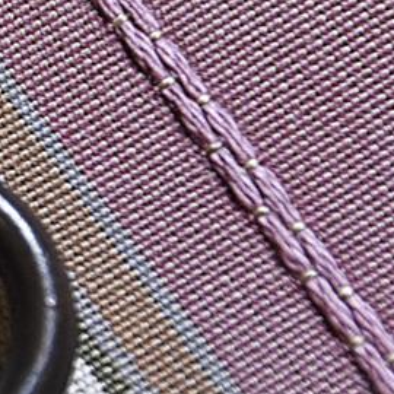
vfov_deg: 3.7
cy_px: 201
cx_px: -735
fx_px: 6104
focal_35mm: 474
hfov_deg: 3.6
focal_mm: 62
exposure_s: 1/100
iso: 800
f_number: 4
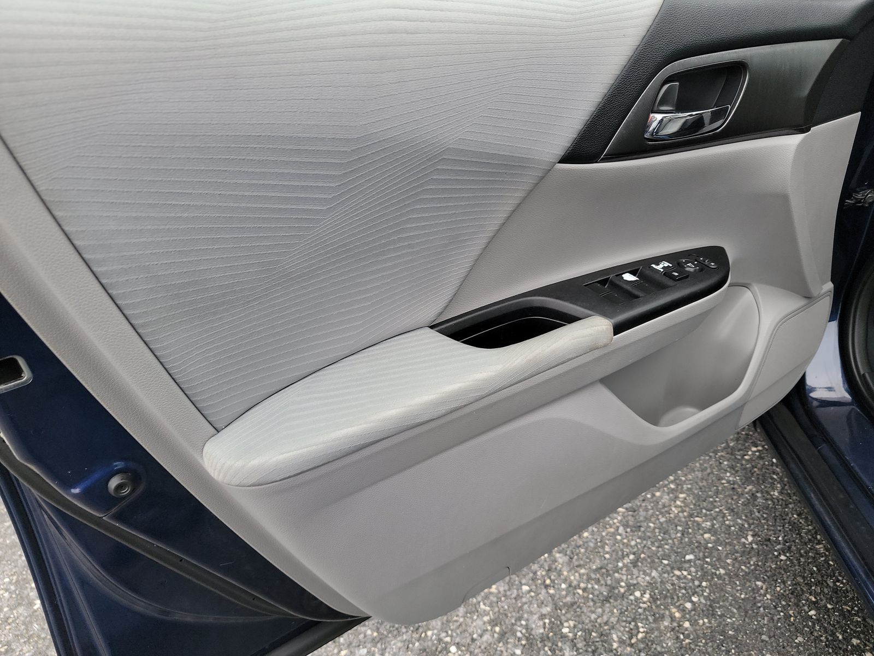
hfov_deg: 71.6
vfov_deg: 56.8
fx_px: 606
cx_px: 437
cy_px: 328
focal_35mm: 24
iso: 200
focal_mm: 6.7
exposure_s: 1/59
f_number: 1.8
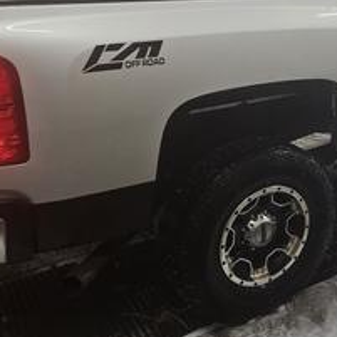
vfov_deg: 32.4
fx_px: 562
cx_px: 355
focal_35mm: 51
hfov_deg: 30.4
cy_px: 62
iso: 1000
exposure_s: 1/120
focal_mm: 5.4
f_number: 1.8
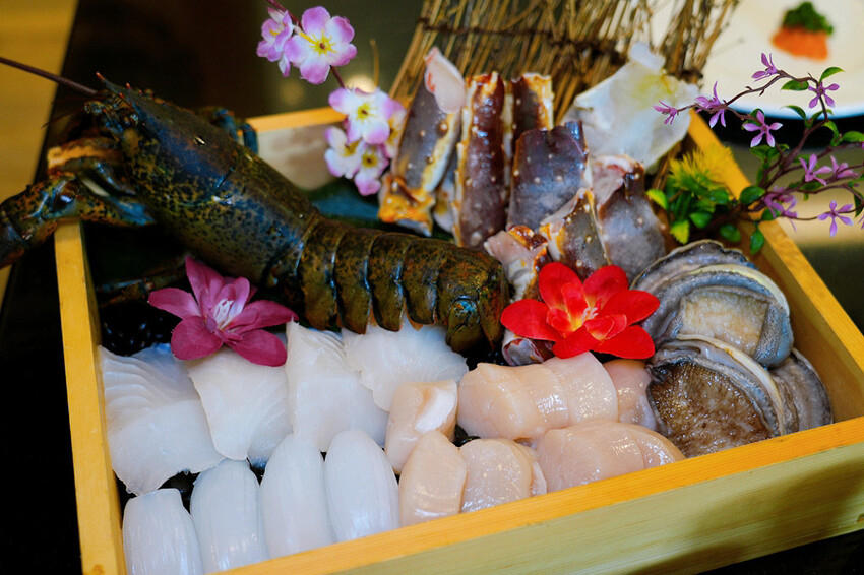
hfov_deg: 45.4
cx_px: 432
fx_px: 1032
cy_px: 288
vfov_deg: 31.2
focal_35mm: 43
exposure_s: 1/50
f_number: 4
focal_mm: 43
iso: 320
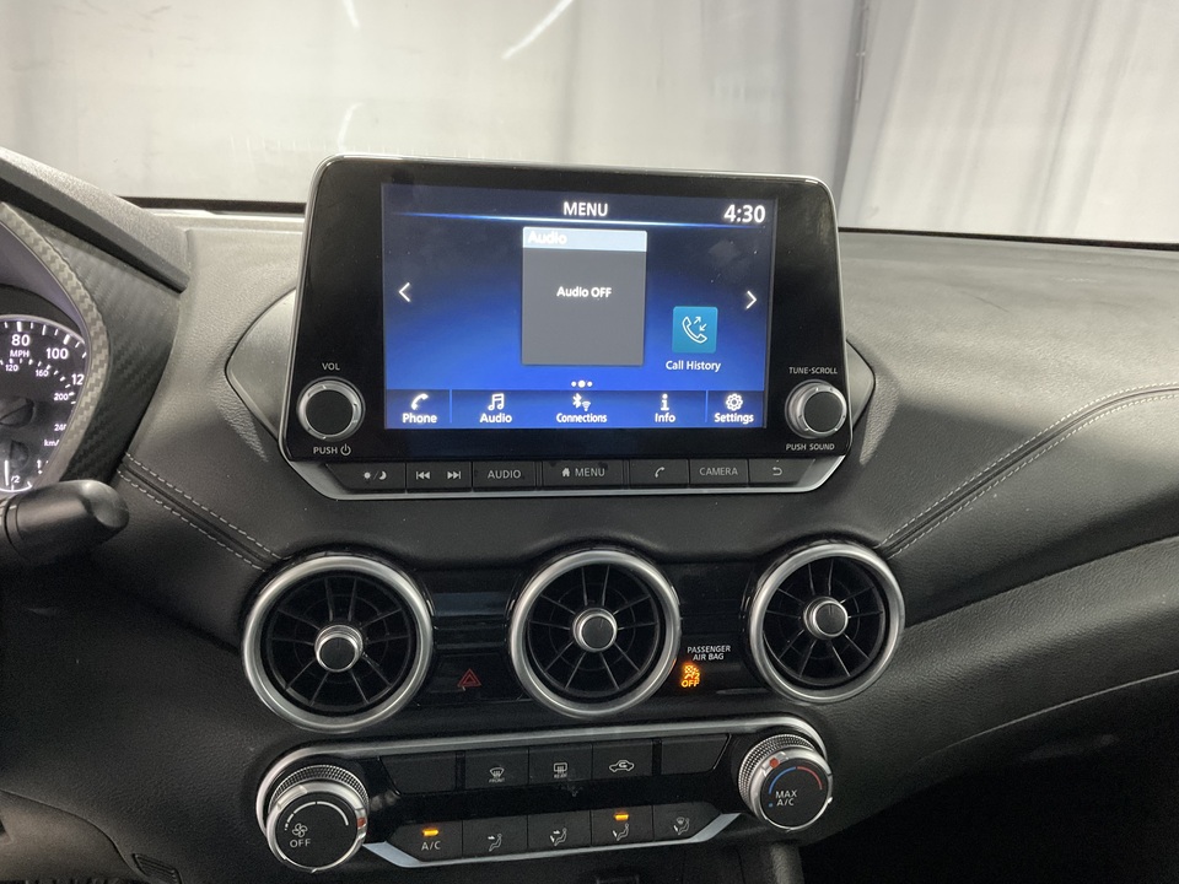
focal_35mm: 29
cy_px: 442
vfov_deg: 48.2
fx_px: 988
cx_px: 590
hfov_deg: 61.7
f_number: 1.8
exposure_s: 1/60
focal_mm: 3
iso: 250
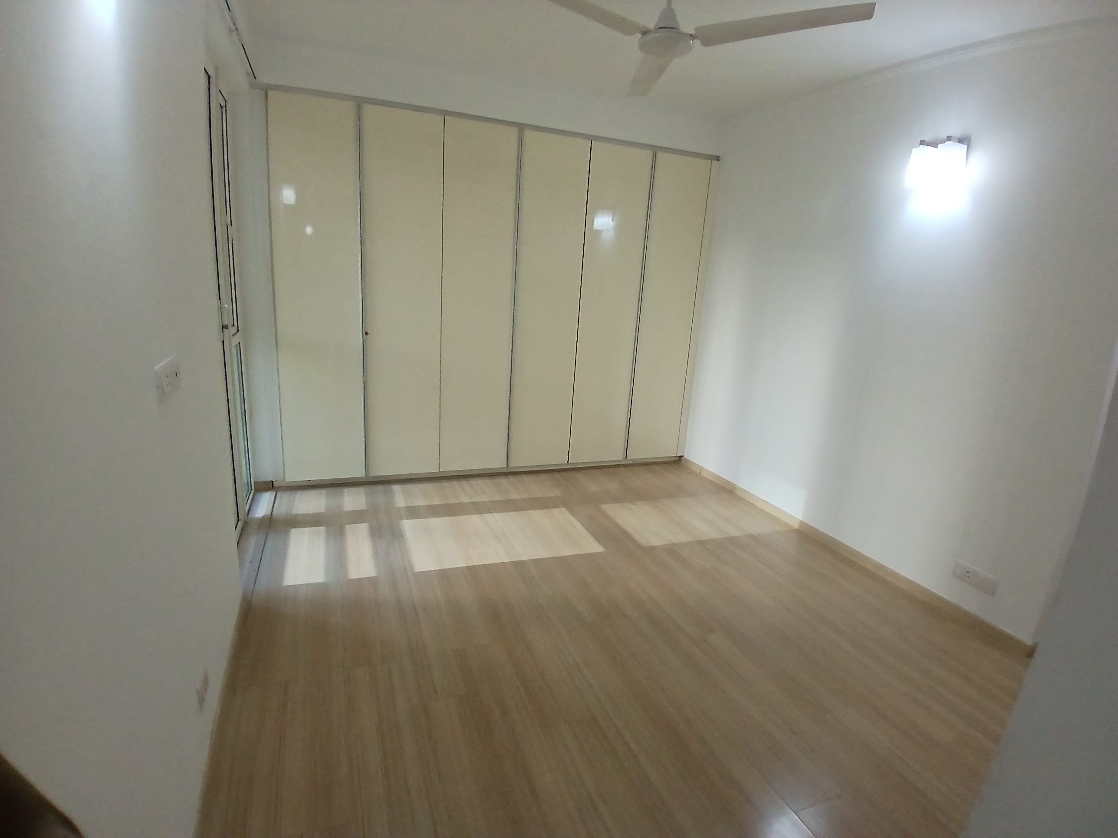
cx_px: 559
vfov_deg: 74.7
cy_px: 419
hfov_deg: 91.0
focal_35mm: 17
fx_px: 549
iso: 100
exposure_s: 1/50
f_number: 2.2
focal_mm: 1.4
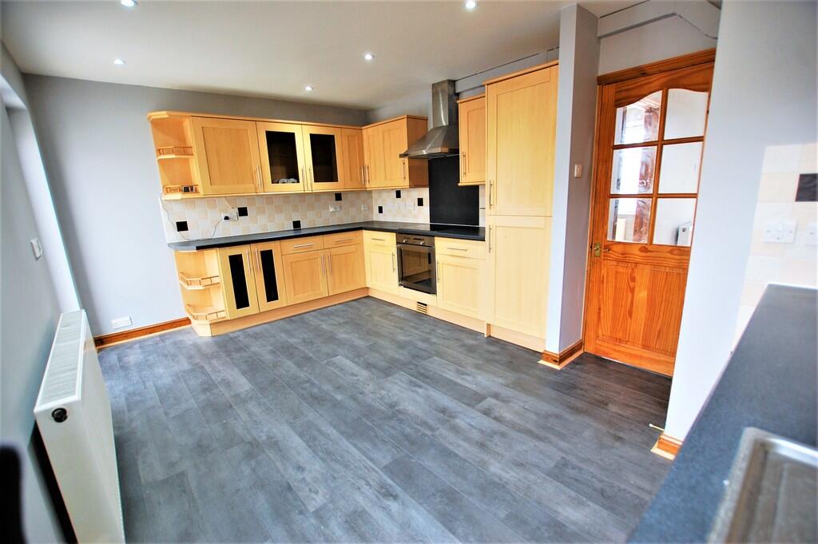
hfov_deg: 100.4
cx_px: 409
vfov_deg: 77.2
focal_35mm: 15
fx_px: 341
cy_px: 272
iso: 400
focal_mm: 10
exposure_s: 1/50
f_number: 3.5
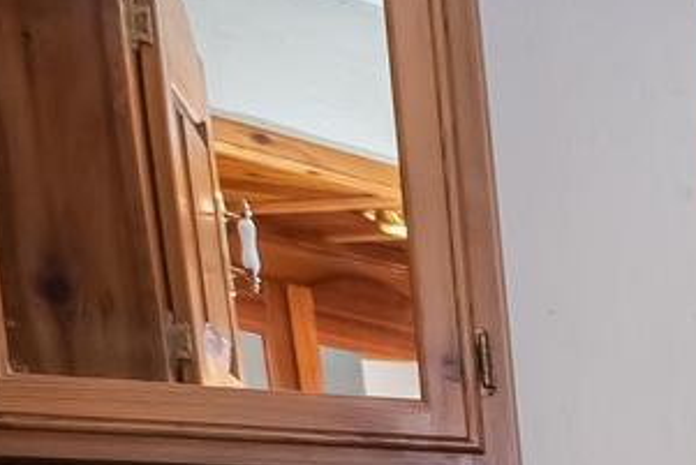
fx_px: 1973
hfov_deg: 11.8
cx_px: 2019
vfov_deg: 11.9
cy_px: 938
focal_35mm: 102
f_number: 4.5
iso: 500
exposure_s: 1/125
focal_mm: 10
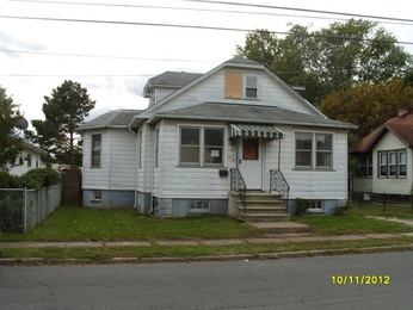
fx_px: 418
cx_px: 206
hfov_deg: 52.6
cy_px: 155
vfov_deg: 40.7
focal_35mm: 35
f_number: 5.3
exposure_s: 1/250
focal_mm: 7.8
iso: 80
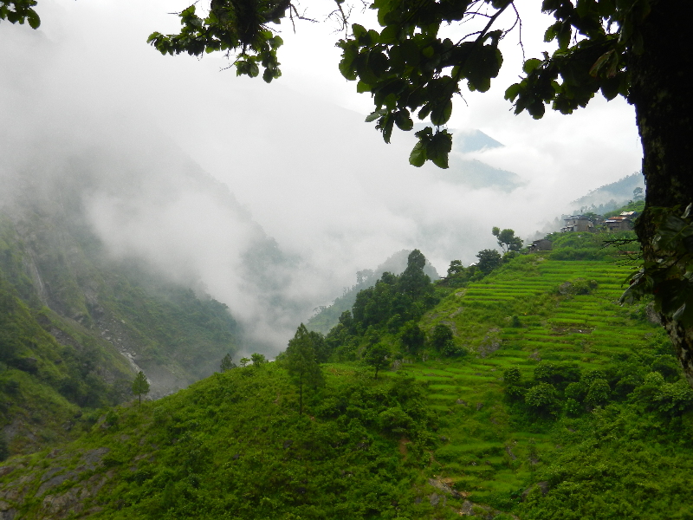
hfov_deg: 49.0
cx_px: 346
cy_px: 260
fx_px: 761
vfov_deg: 37.7
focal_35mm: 38
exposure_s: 1/200
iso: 160
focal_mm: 6.9
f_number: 4
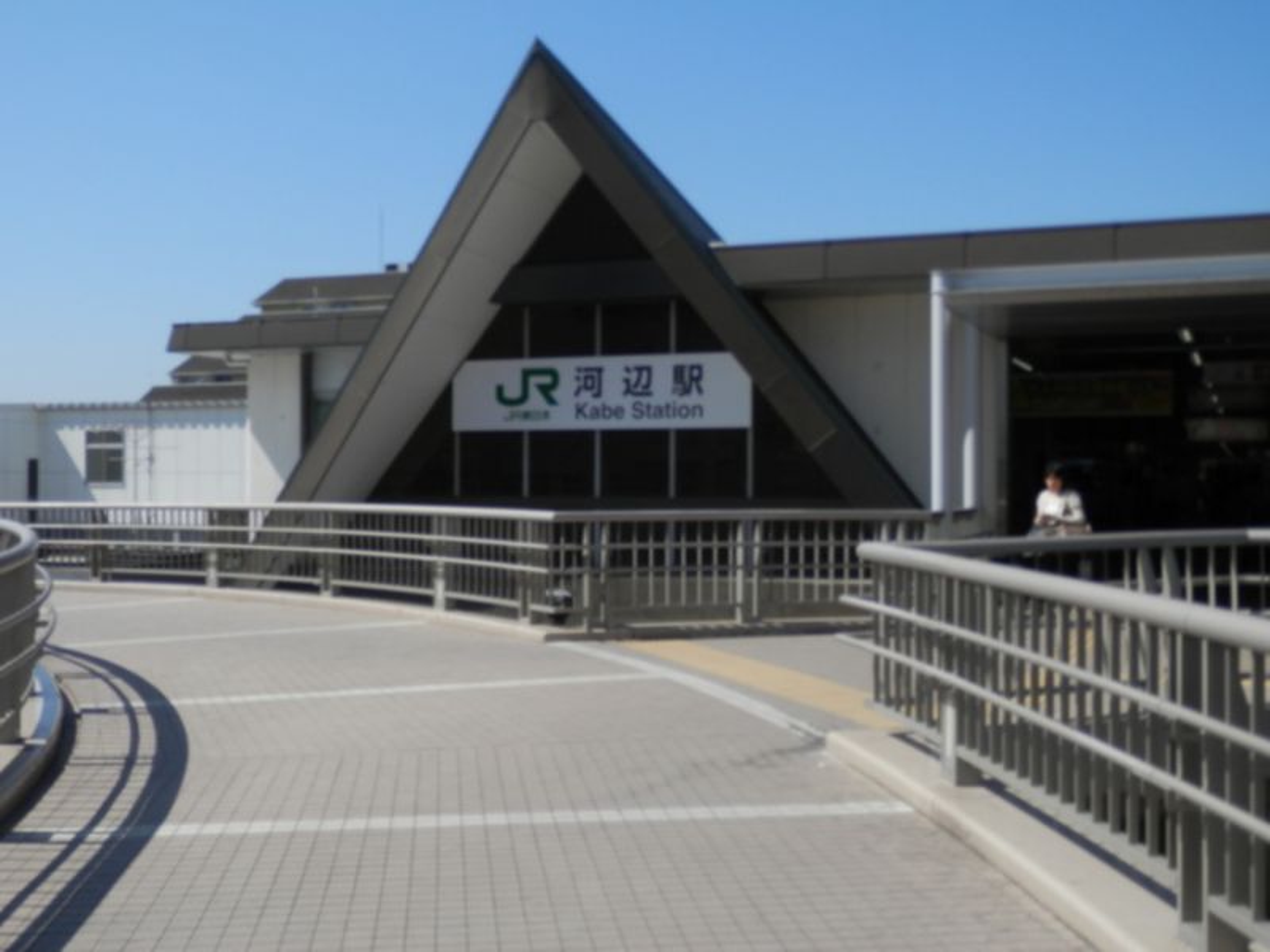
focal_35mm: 40
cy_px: 476
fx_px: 1468
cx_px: 635
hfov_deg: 46.8
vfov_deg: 36.0
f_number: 10.4
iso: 80
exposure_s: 1/125
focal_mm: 7.3
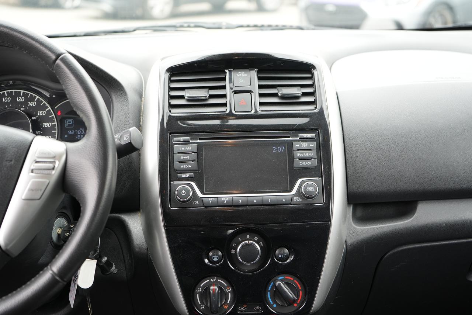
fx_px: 695
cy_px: 158
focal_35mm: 53
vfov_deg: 25.5
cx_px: 236
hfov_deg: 37.5
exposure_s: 1/60
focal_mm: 53
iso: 250
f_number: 5
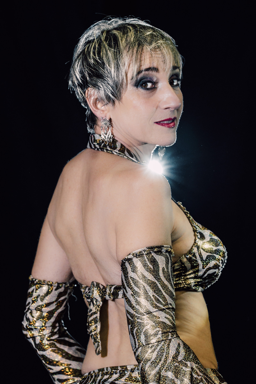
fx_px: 1438
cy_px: 192
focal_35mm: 135
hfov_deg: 10.2
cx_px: 128
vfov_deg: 15.2
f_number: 6.3
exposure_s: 1/200
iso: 6400
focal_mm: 135
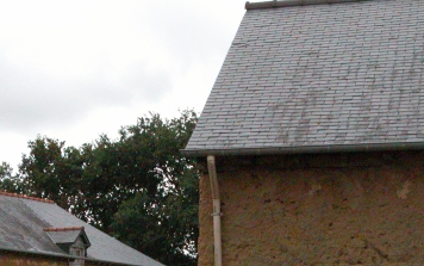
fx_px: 1549
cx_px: 138
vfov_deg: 9.7
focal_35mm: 134
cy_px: 296
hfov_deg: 15.5
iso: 800
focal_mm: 16.8
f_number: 7.3
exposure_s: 1/2538
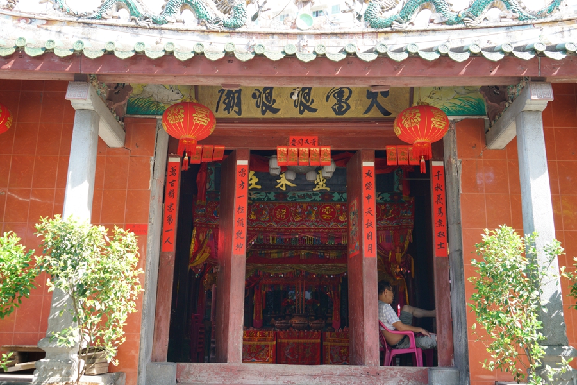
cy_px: 192
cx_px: 288
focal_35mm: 35
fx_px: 561
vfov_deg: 37.9
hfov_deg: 54.4
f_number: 5
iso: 400
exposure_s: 1/160
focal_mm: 35
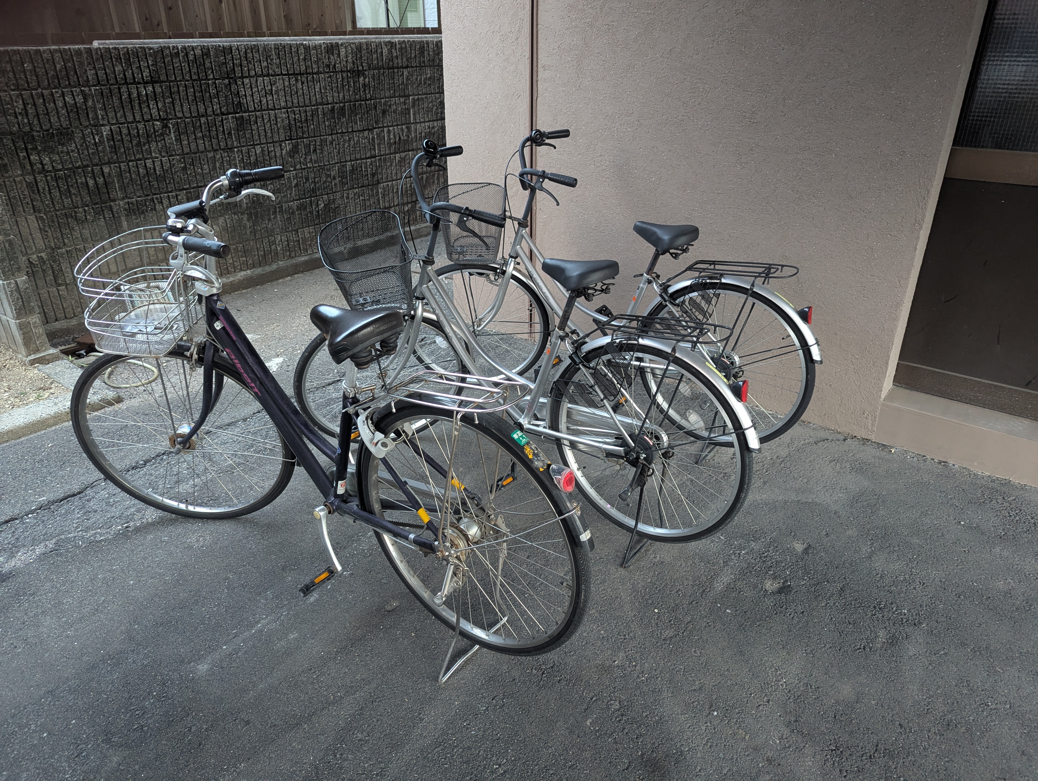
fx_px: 721
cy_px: 390
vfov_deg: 56.9
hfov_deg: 71.5
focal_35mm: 24
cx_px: 519
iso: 324
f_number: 1.85
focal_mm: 6.81
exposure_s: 1/27.4
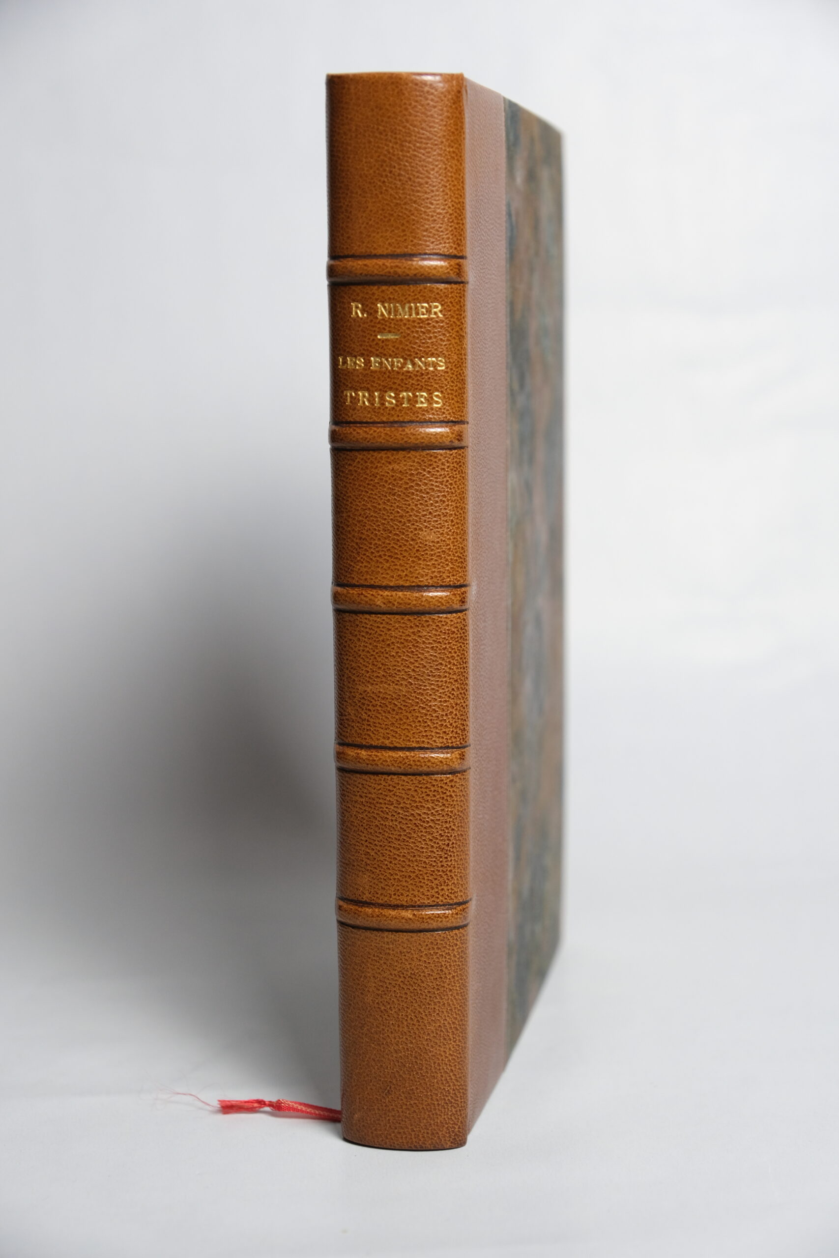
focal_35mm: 56
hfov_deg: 24.2
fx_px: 1957
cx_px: 420
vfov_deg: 35.6
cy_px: 629
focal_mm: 37
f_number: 4
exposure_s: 1/105
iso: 800
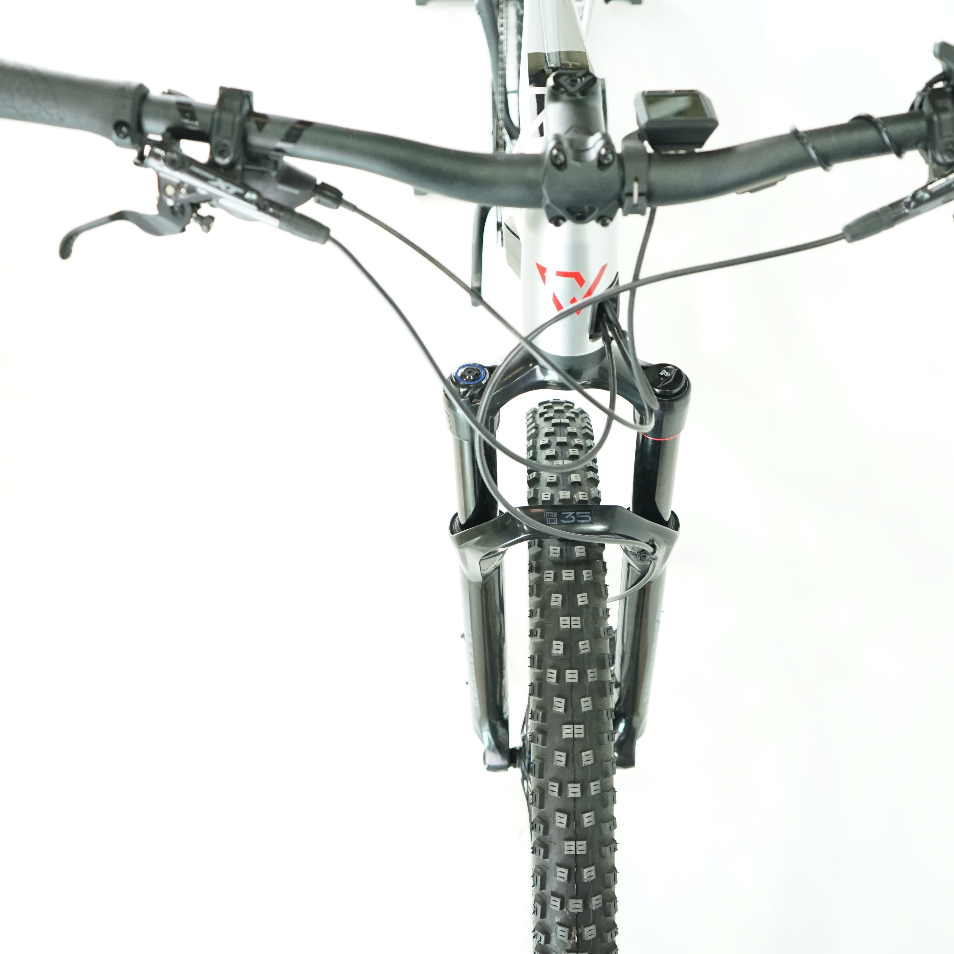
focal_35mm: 37
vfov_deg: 44.9
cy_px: 477
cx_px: 575
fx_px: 1154
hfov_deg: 44.7
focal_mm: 29
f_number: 4
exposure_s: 1/200
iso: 2500
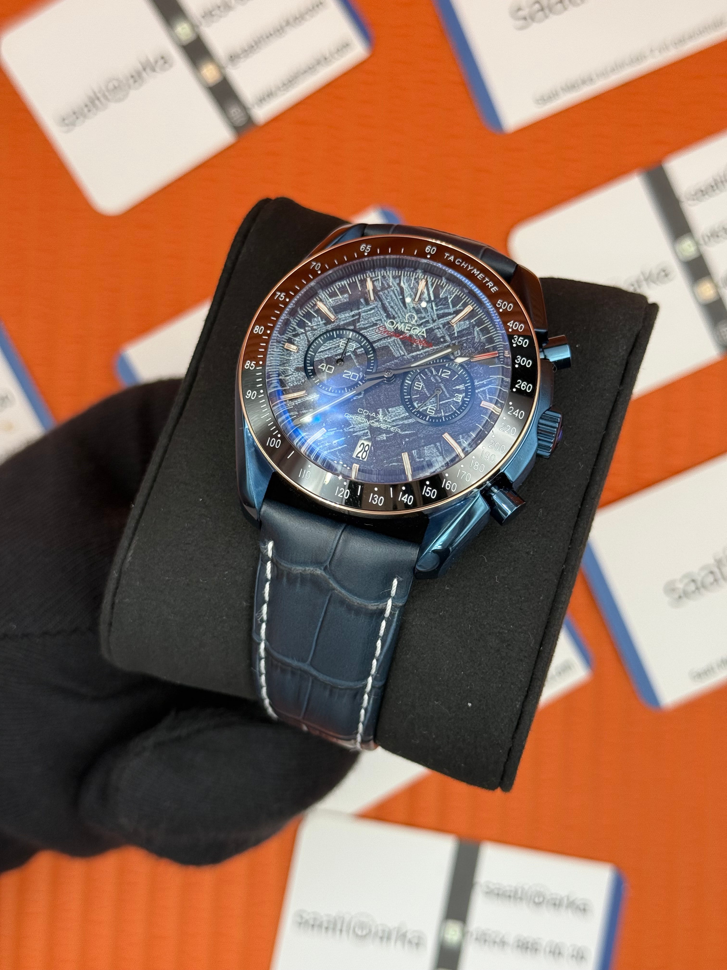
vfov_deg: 39.7
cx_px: 364
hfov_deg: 30.3
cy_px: 485
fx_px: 1344
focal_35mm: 48
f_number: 1.78
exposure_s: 1/121
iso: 64
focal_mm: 6.76
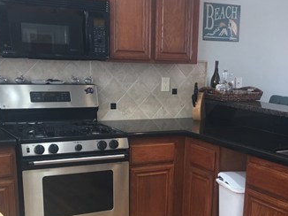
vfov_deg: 24.8
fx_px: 474
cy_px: 197
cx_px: 192
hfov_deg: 33.5
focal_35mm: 57
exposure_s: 1/15
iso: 32
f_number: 2.2
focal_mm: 4.15
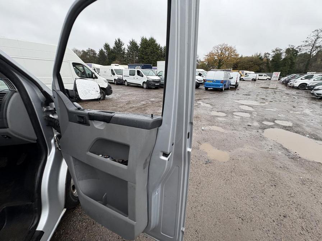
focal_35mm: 14
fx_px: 130
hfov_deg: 102.1
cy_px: 120
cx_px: 161
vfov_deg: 85.7
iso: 80
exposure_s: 1/99
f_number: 2.2
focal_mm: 2.22
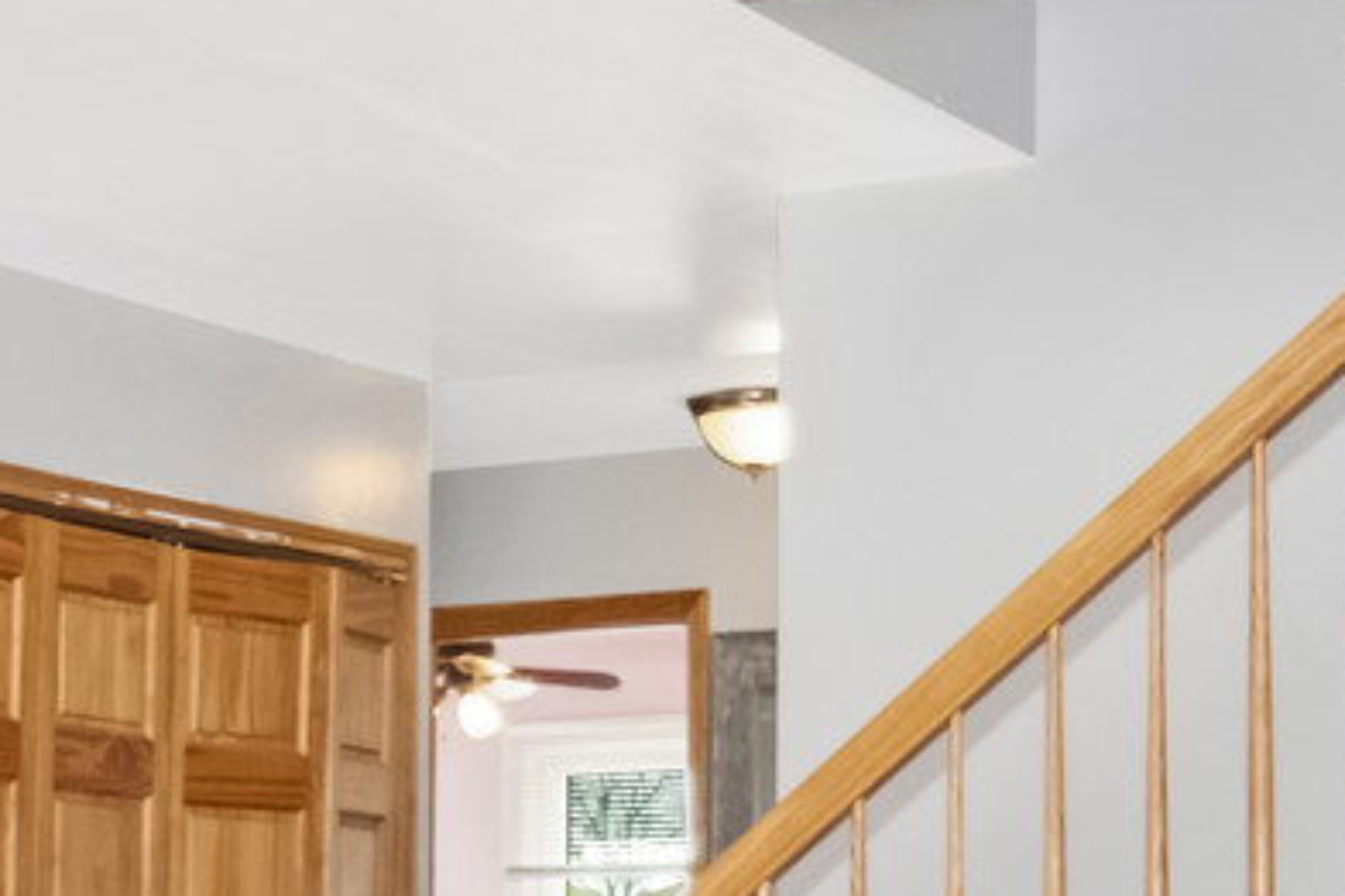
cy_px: 1040
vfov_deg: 14.6
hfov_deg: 22.2
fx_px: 3398
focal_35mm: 91
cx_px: 333
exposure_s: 1/320
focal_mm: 15
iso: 400
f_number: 8
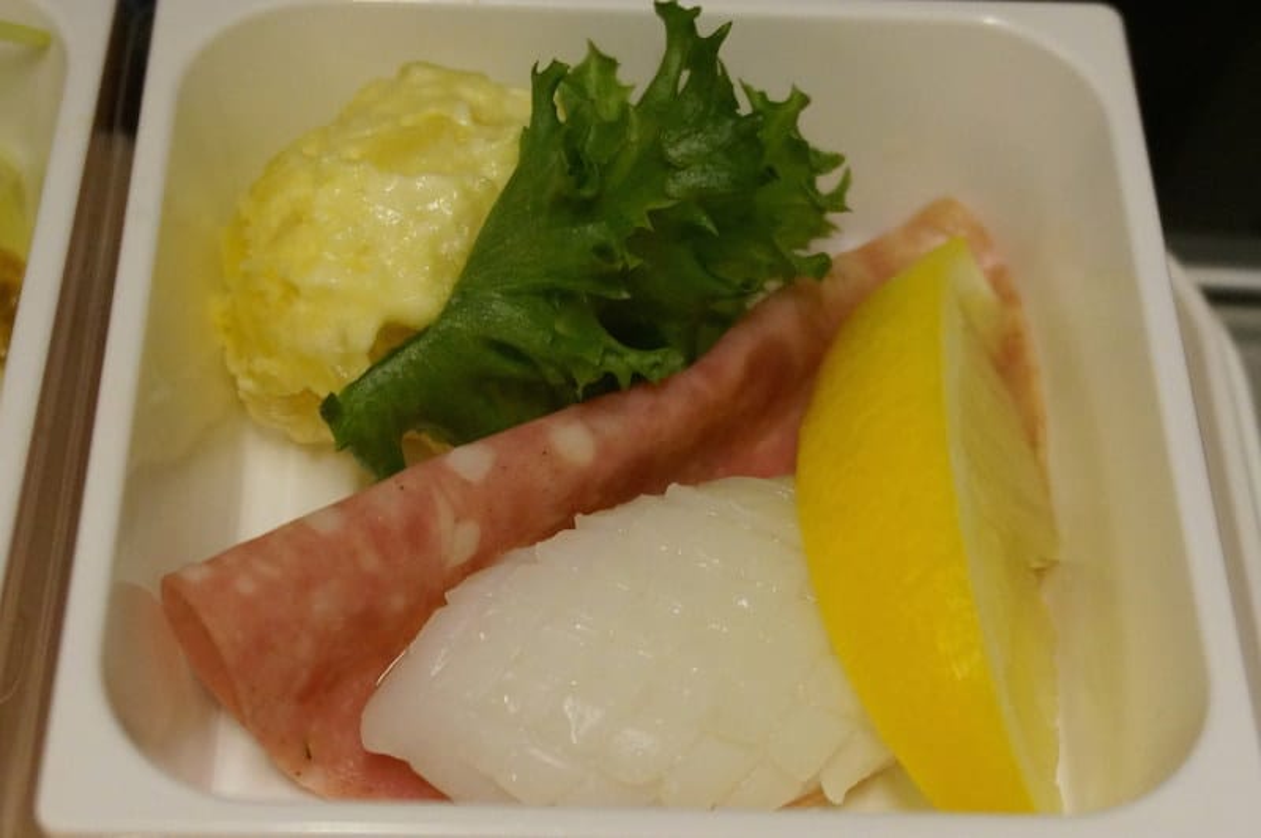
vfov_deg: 30.8
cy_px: 419
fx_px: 1522
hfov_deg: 45.0
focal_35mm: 44
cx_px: 630
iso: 2000
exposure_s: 1/60
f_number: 4.5
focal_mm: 29
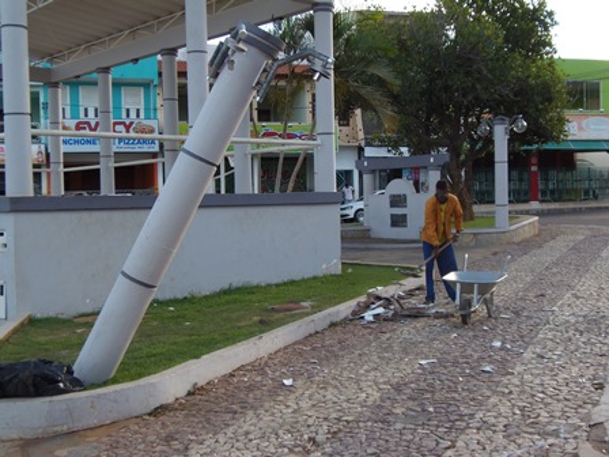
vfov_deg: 34.3
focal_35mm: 42
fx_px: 739
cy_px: 228
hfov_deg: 44.8
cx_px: 304
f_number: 3.6
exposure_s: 1/125
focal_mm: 7.8
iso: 64
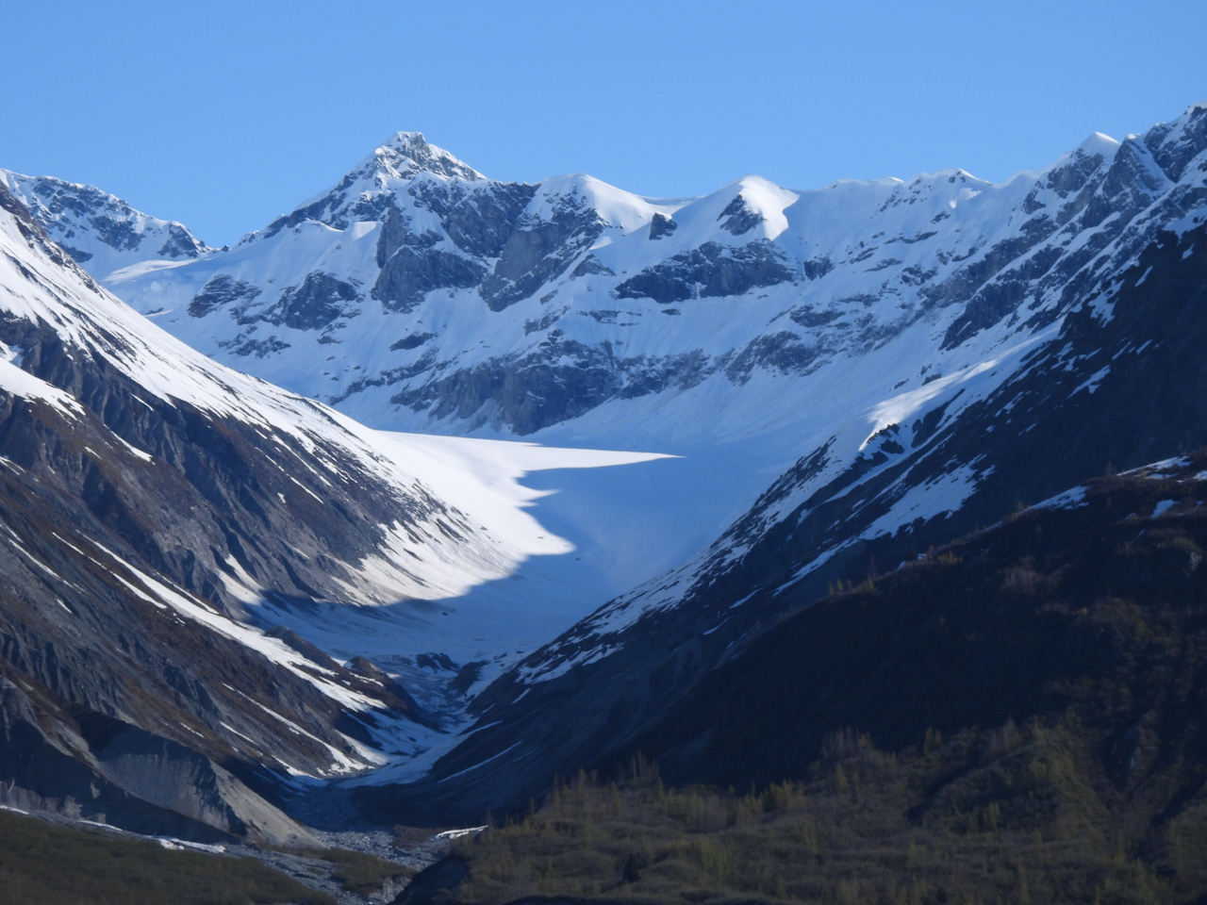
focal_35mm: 150
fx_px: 5230
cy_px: 452
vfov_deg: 9.9
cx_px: 604
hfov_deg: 13.2
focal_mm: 26.8
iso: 100
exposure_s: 1/1250
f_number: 4.5
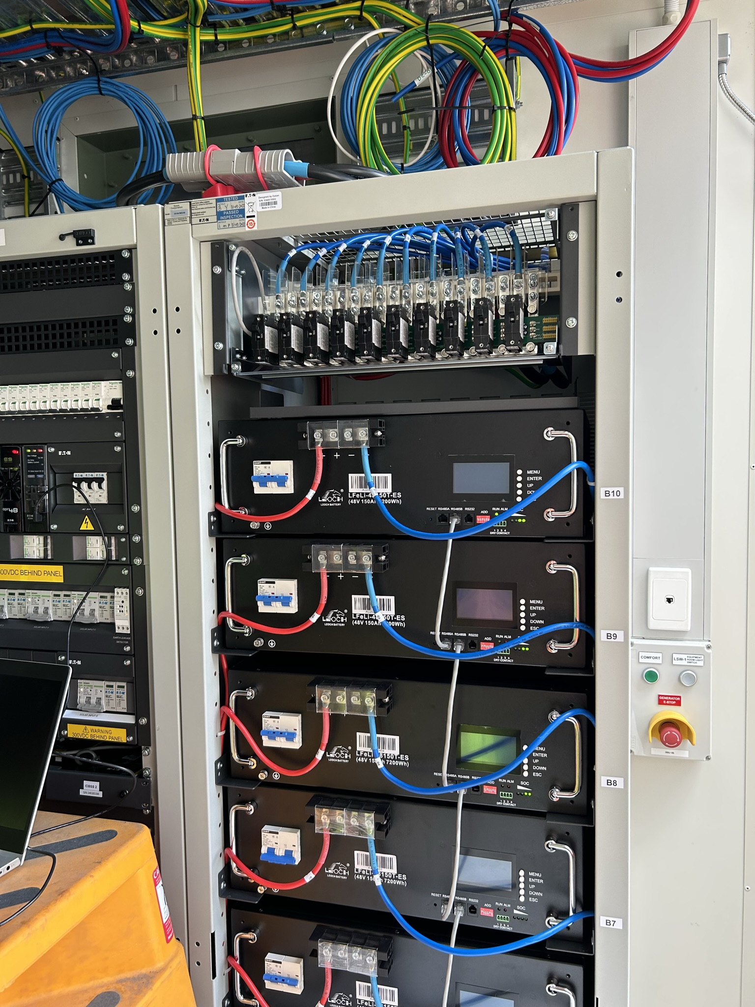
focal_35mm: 26
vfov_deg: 67.3
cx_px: 378
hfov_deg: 53.1
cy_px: 504
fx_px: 756
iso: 64
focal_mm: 5.7
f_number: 1.5
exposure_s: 1/121
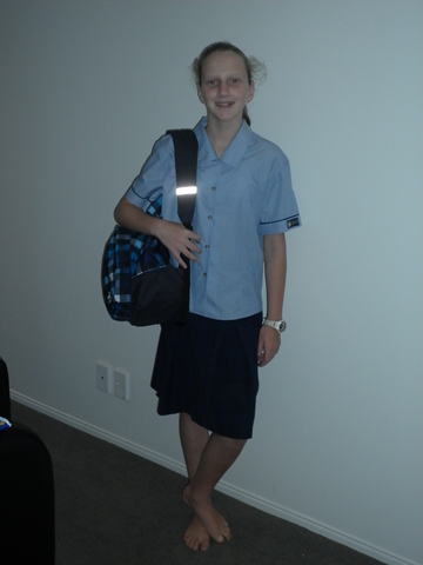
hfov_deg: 29.1
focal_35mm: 50
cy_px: 282
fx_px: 815
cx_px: 212
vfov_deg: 38.2
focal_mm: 9
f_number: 3.8
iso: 200
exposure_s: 1/50
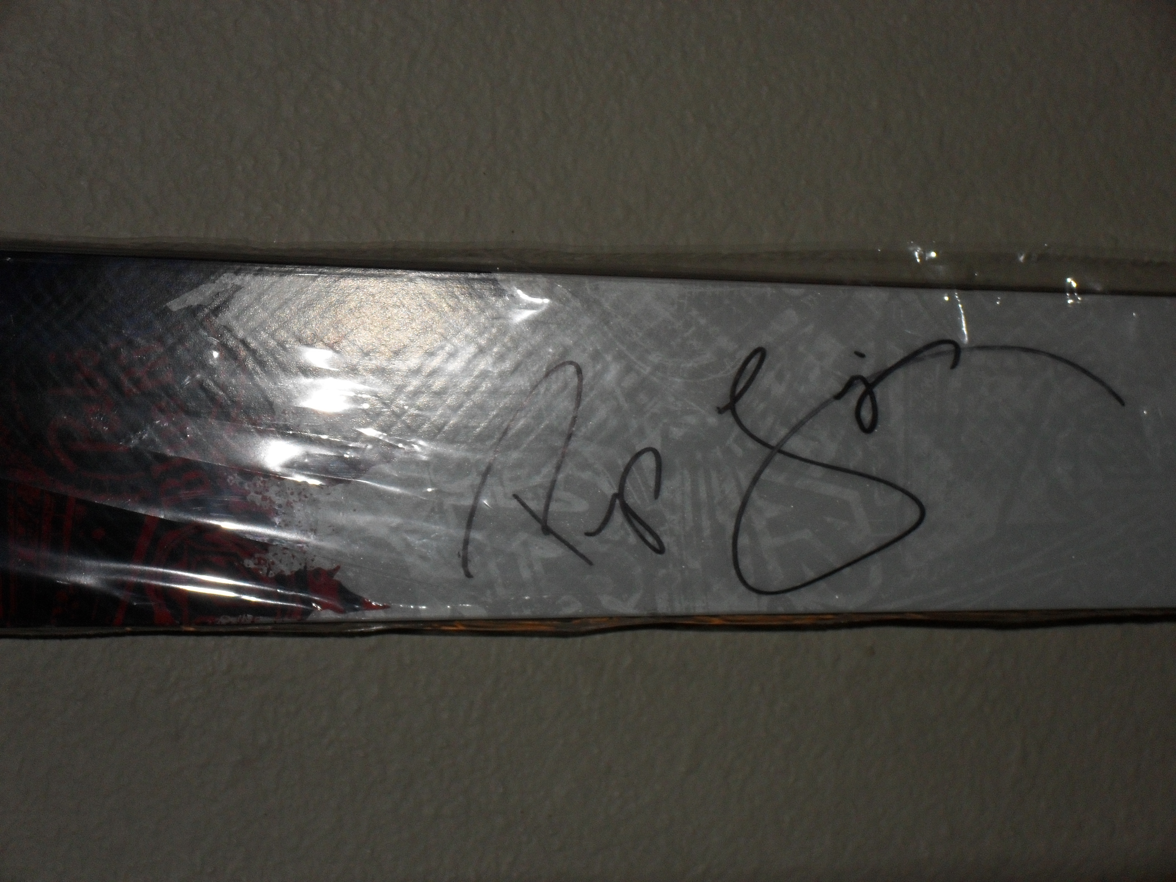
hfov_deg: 18.7
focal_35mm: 105
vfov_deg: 14.1
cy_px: 441
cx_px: 588
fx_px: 3567
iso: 200
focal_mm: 18.9
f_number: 5.8
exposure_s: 1/60
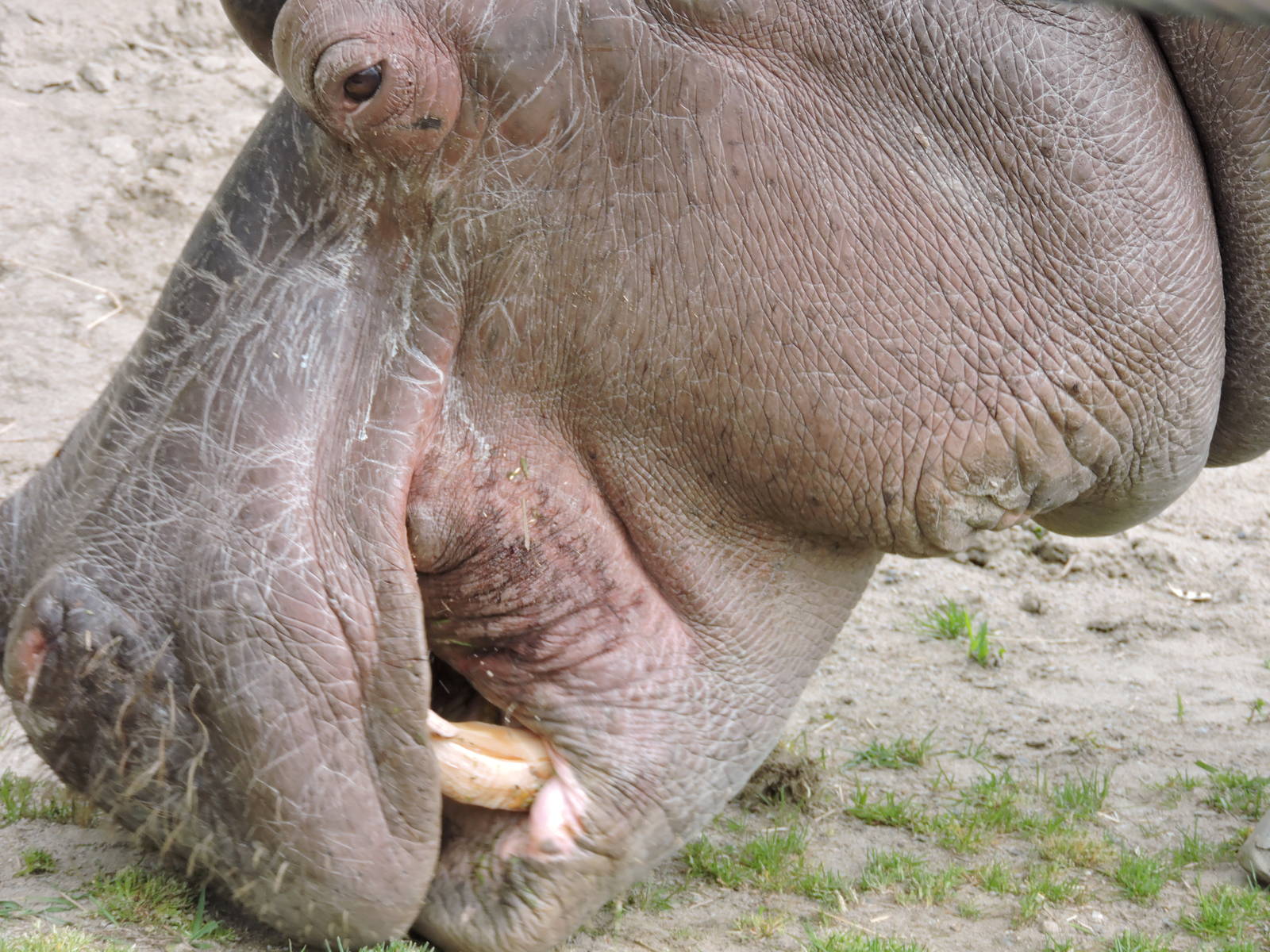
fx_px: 6787
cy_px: 476
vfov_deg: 8.0
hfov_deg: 10.7
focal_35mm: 185
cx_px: 635
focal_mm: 33
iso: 140
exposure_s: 1/125
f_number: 4.6
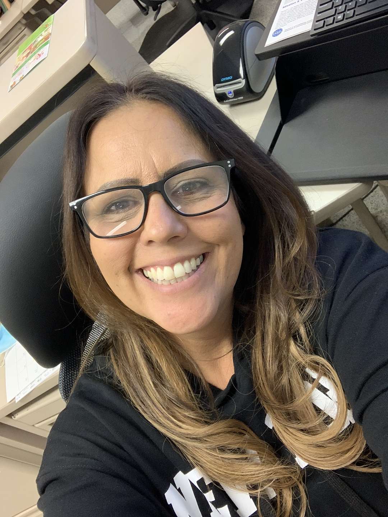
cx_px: 194
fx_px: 478
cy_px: 258
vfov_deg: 56.8
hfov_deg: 44.2
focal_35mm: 32
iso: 125
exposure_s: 1/60
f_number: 2.2
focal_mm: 2.87
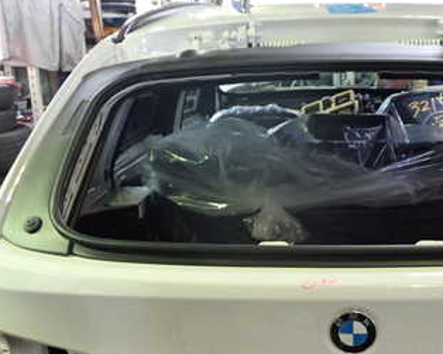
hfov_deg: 32.8
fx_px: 734
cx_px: 347
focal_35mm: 56
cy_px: 264
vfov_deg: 26.8
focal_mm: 5.4
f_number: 2.3
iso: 320
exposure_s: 1/30
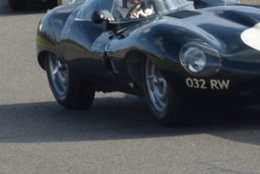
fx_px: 2500
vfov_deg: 4.0
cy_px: -1
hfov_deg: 6.0
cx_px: 177
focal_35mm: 346
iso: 400
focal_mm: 110
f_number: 14
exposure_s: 1/320
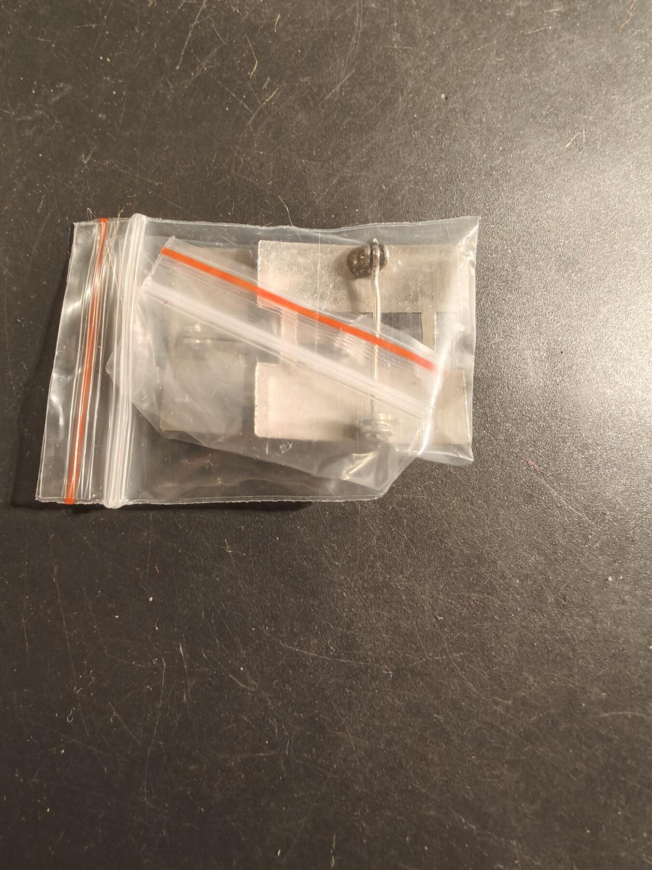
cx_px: 326
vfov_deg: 73.9
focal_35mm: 23
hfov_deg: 58.9
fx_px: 578
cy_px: 435
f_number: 2
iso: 400
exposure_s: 1/50
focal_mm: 2.32
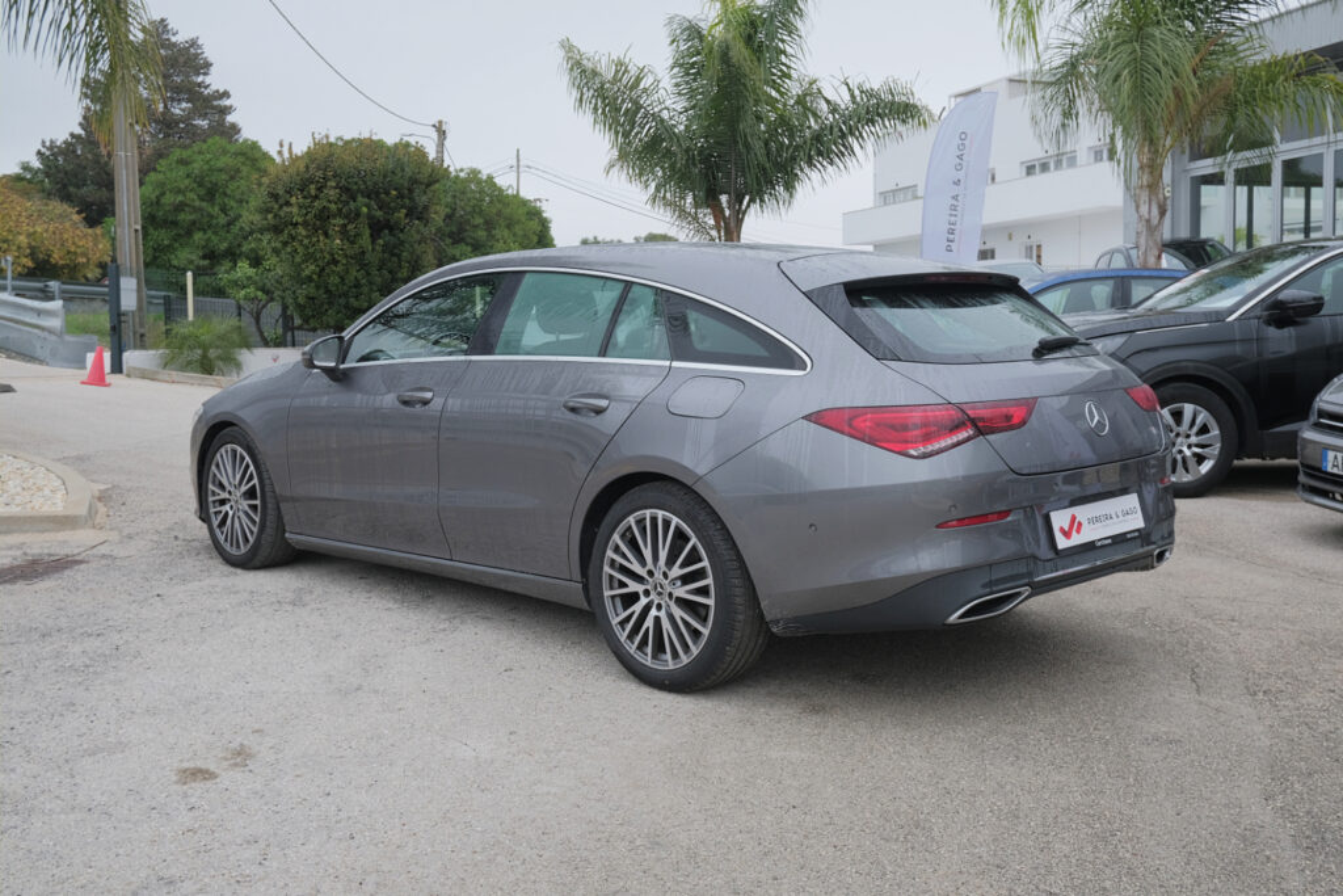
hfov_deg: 53.1
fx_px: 1343
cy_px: 448
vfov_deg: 36.9
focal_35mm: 36
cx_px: 672
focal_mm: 24.2
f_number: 8
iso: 400
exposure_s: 1/100
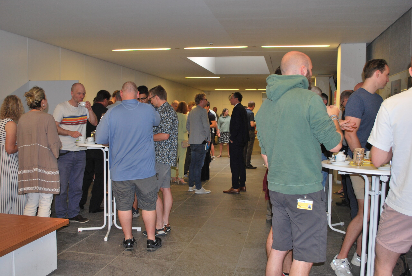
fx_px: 378
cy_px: 138
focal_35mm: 33
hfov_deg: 57.2
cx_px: 206
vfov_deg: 40.1
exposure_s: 1/60
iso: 200
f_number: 4
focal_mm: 22
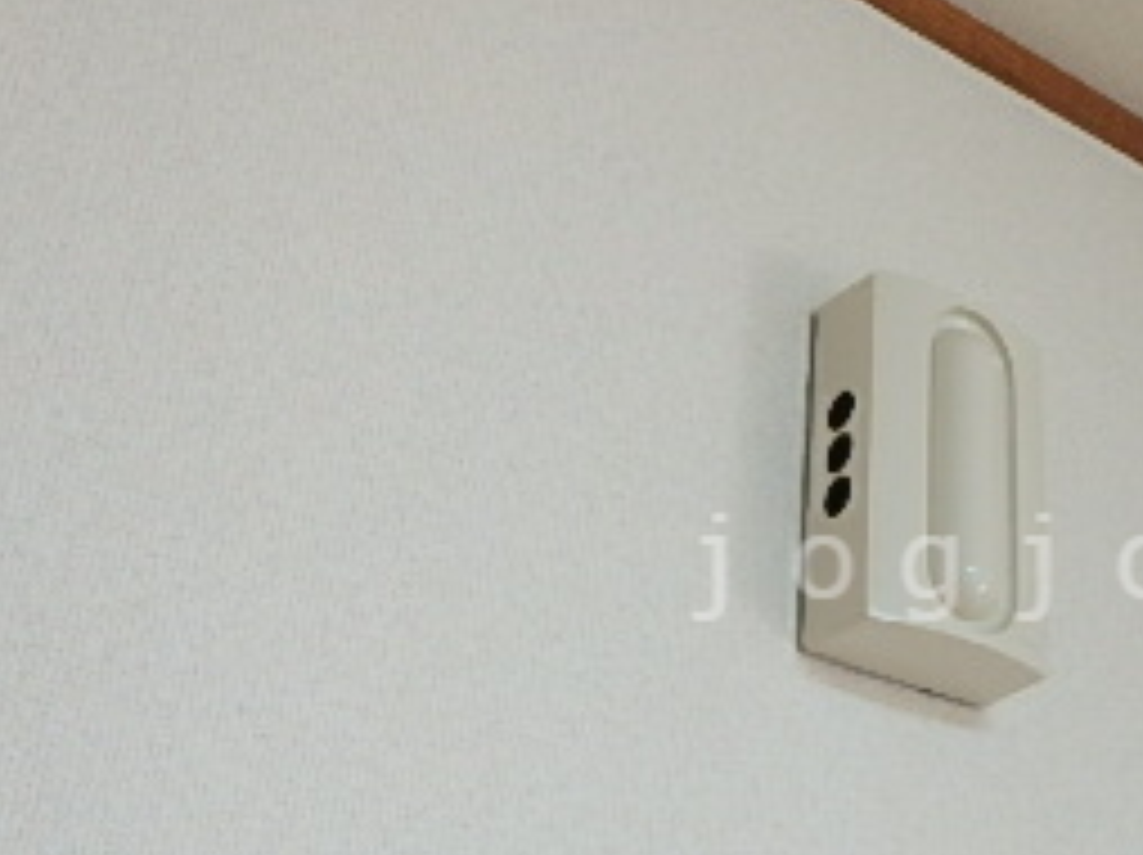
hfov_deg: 34.5
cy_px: 567
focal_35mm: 53
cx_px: 999
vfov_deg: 27.3
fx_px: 1748
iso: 200
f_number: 3.5
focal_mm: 3.7
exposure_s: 1/30
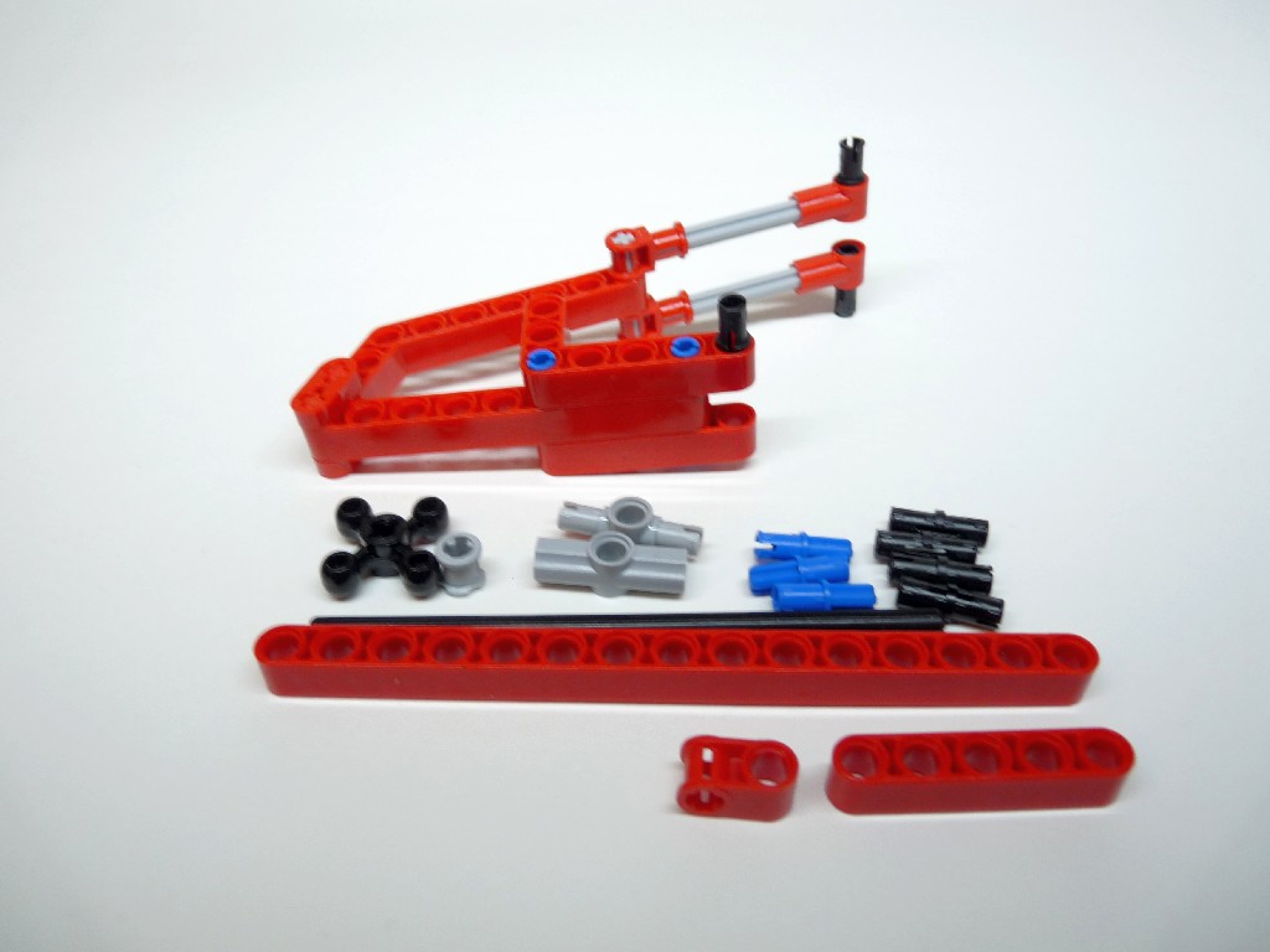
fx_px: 991
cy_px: 476
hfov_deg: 65.3
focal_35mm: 27
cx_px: 635
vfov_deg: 51.4
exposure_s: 1/10
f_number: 2.8
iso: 100
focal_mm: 4.8
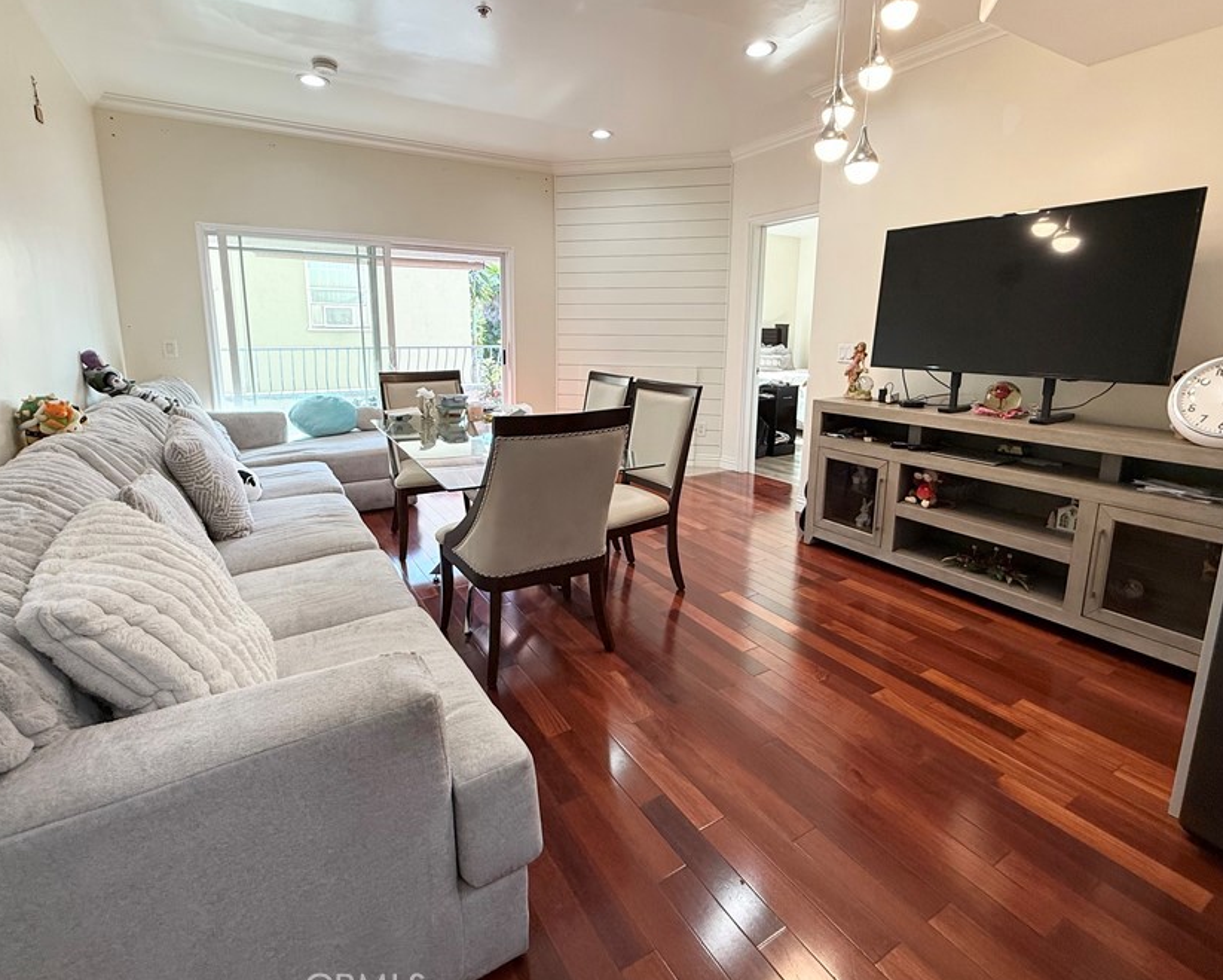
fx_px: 616
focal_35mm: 17
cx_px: 611
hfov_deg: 89.6
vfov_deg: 76.8
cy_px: 437
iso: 100
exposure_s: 1/120
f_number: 2.2
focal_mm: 2.22
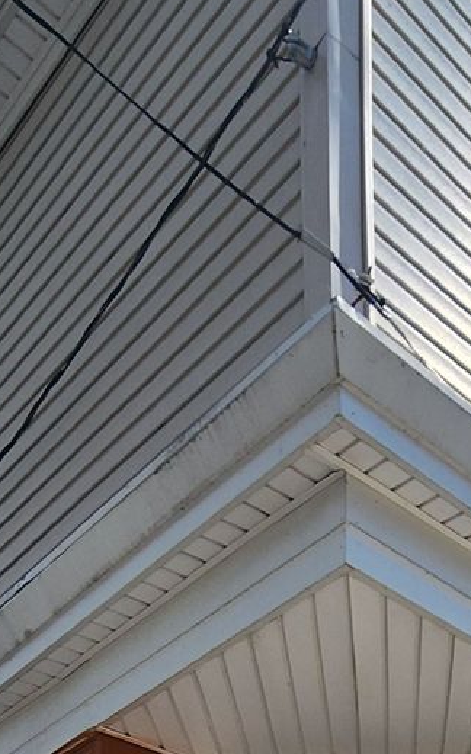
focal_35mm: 51
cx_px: 398
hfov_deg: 24.8
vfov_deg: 25.9
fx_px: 1048
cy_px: 1196
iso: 50
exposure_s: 1/2463
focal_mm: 2.2
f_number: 2.2
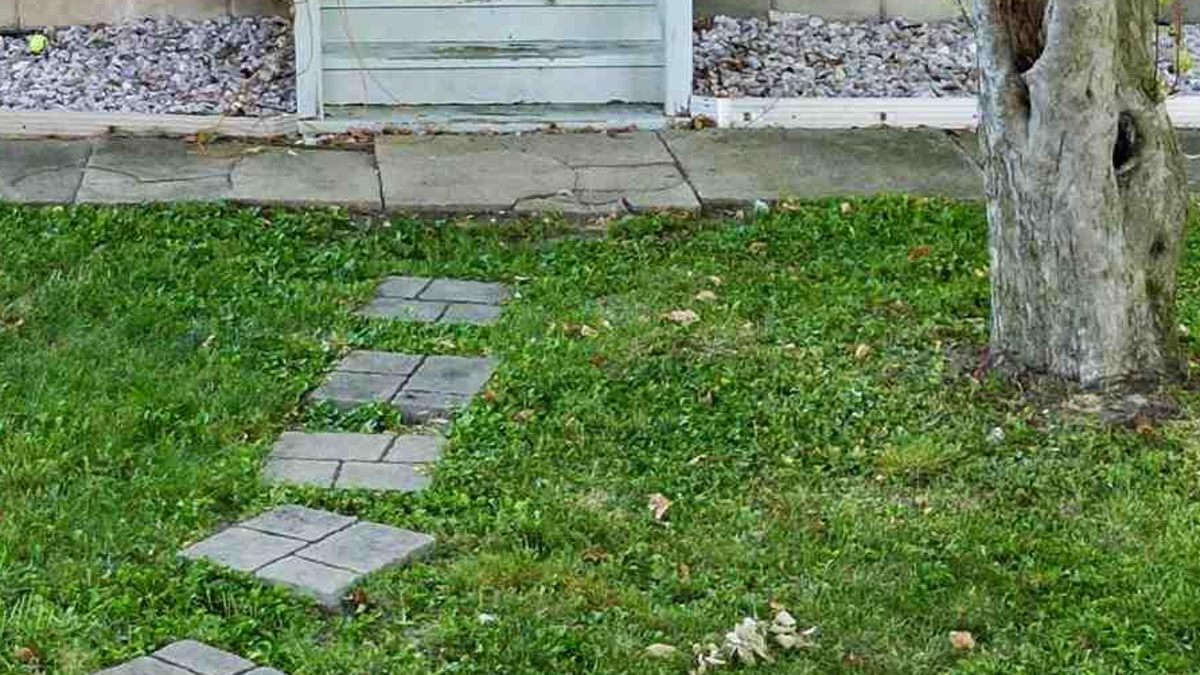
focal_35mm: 90
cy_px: -448
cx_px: 176
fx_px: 2864
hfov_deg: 23.2
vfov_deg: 12.5
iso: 120
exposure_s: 1/160
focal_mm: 6.72
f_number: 1.7
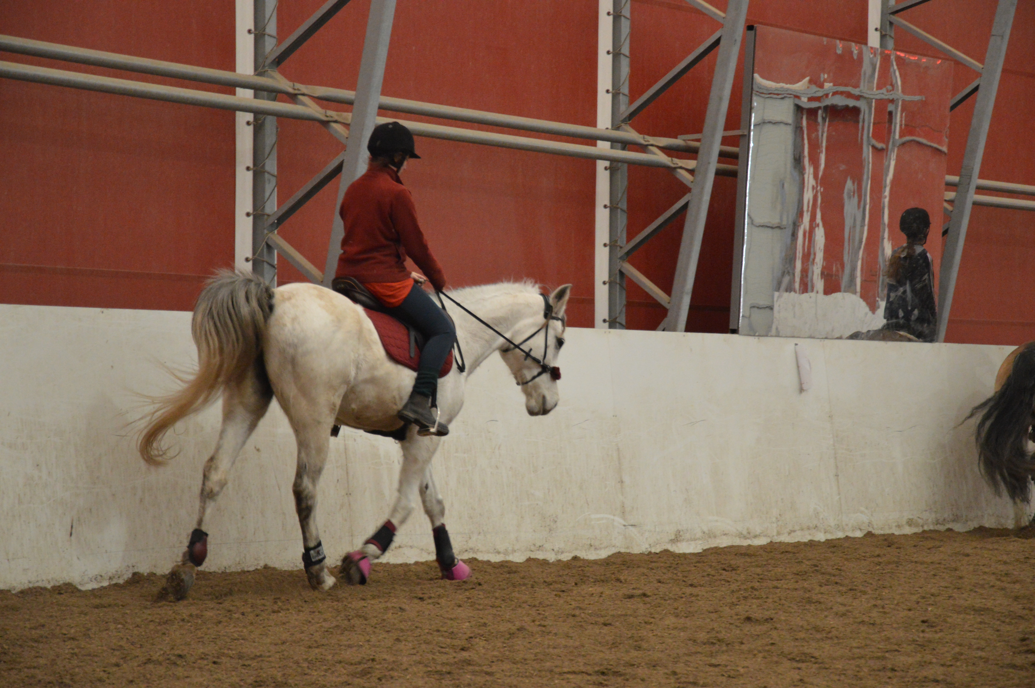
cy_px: 344
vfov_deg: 12.2
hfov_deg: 18.2
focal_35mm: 112
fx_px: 3231
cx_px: 518
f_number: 5.3
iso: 2500
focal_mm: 75
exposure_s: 1/125
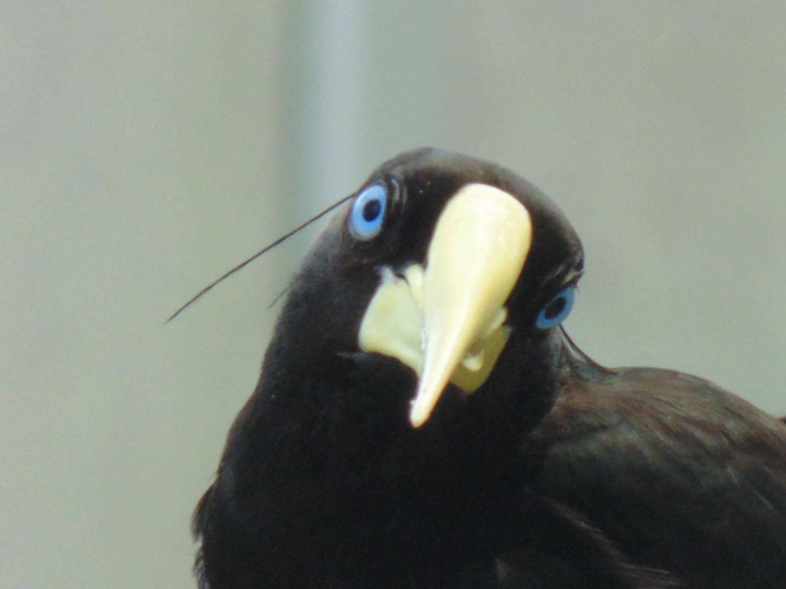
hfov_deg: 3.9
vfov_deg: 2.9
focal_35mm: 508
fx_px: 11533
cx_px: 401
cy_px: 302
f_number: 5.9
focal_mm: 87.3
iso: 160
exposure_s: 1/125
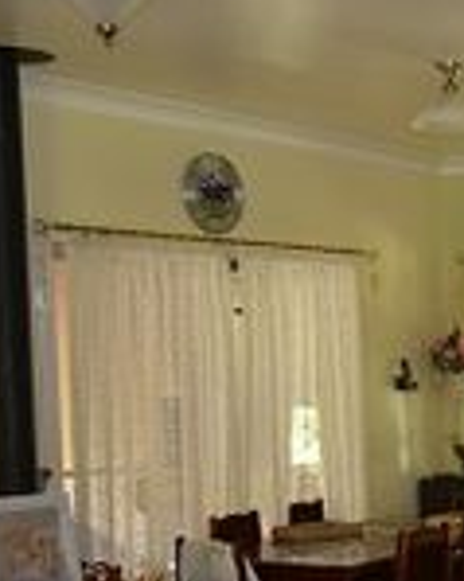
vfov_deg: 23.6
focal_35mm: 80
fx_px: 1375
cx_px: 803
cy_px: 446
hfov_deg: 16.4
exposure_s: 1/60
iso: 640
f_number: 3.5
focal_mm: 18
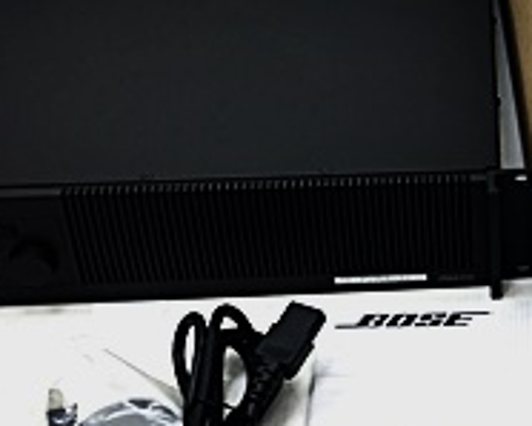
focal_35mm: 88
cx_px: 566
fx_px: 1386
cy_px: 152
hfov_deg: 20.8
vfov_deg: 17.4
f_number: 1.8
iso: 20
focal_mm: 3.99
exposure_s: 1/141
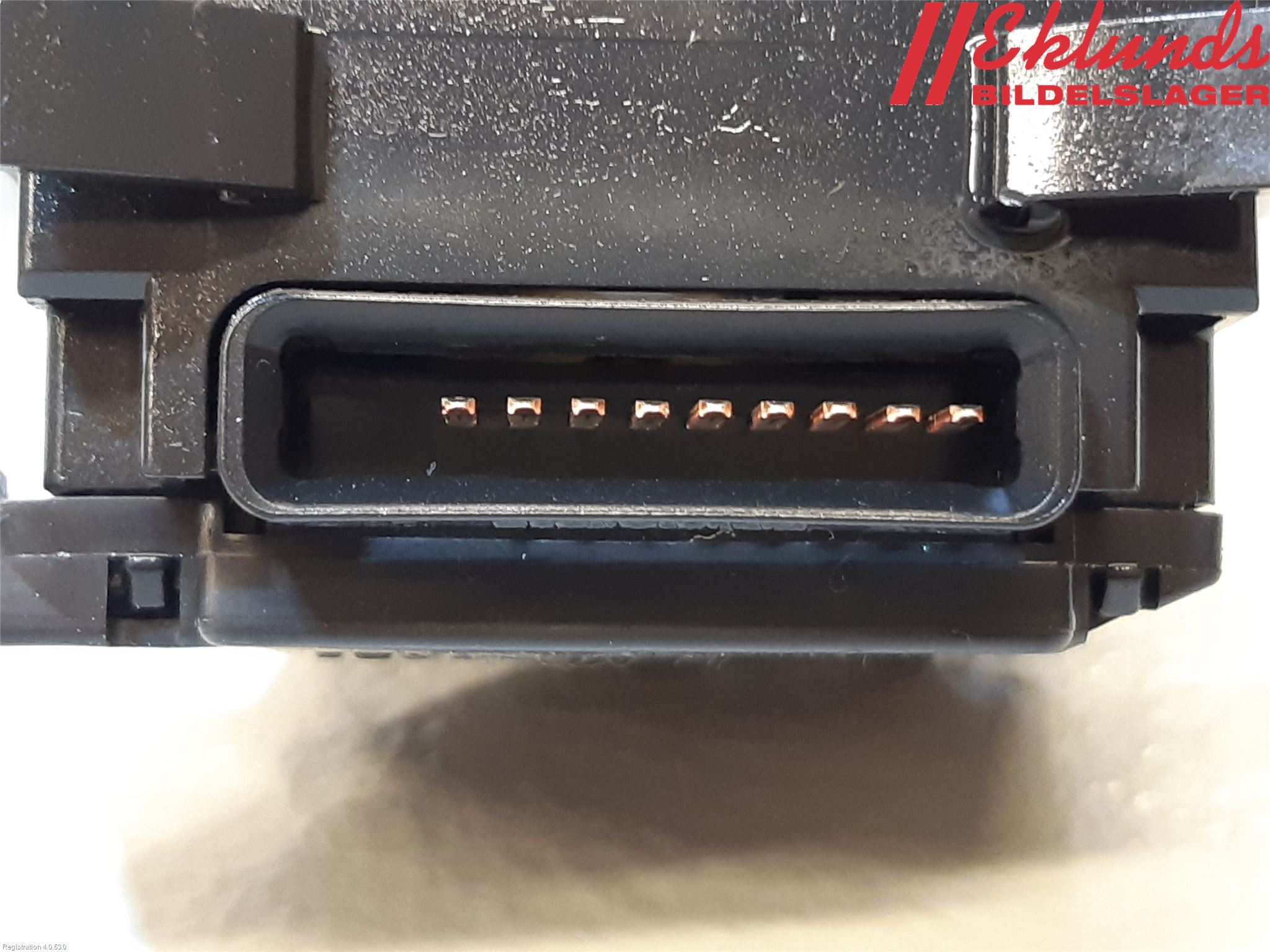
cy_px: 476
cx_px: 635
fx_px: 954
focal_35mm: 26
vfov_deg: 53.1
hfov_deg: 67.3
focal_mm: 3.93
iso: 250
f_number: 1.7
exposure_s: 1/33
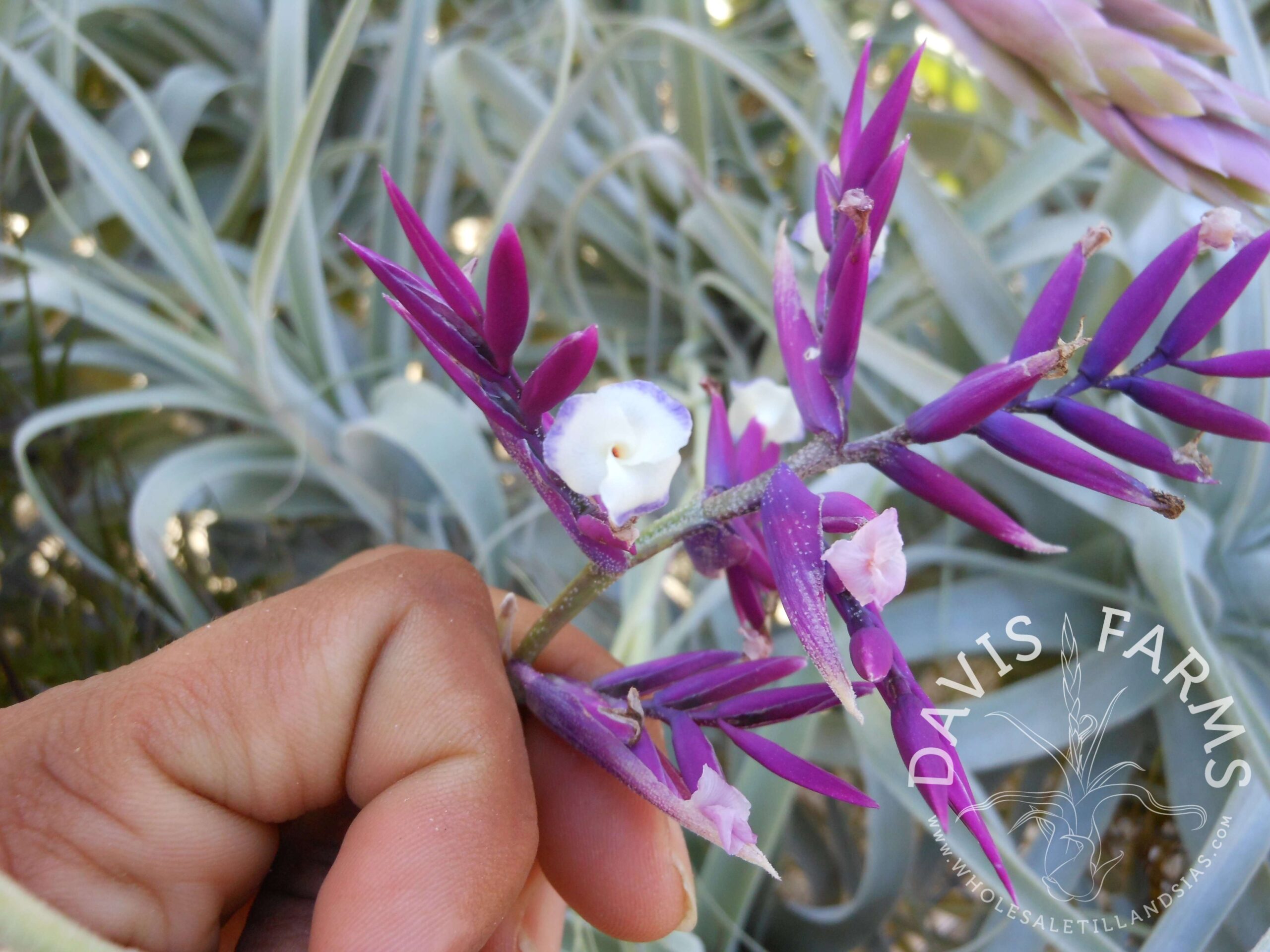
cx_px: 635
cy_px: 476
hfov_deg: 55.4
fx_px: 1211
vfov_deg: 42.9
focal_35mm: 33
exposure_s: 1/30
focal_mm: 5.9
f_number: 4
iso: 160
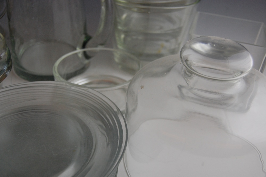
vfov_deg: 34.2
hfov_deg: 49.6
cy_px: 88
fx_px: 288
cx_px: 133
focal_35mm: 39
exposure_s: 1/100
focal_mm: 26
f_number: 5
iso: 800
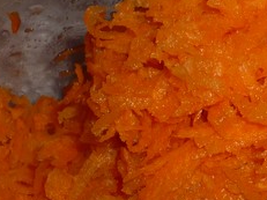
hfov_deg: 11.3
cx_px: 262
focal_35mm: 173
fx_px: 1334
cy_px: 16
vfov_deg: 8.5
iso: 100
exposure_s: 1/40
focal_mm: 8.8
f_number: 4.9
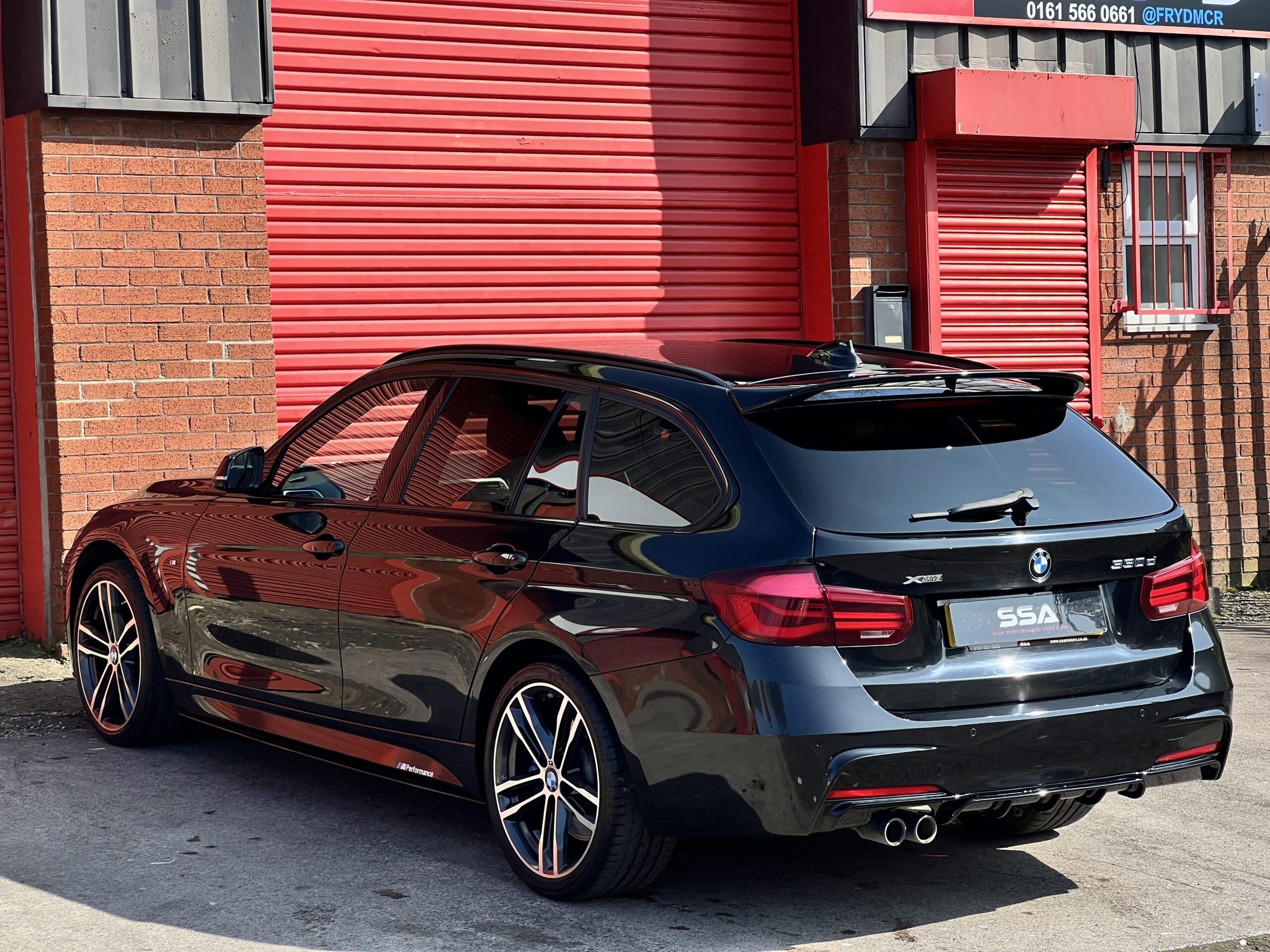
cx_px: 635
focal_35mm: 77
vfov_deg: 19.1
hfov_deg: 25.3
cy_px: 476
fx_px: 2825
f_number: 2.8
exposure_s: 1/350
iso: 32
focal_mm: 9
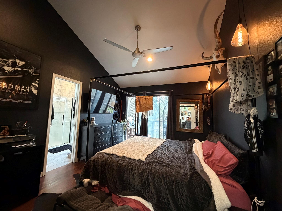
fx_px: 114
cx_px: 141
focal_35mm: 14
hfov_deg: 102.1
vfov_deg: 85.7
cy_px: 106
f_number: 2.2
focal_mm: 2.22
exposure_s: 1/60
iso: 800
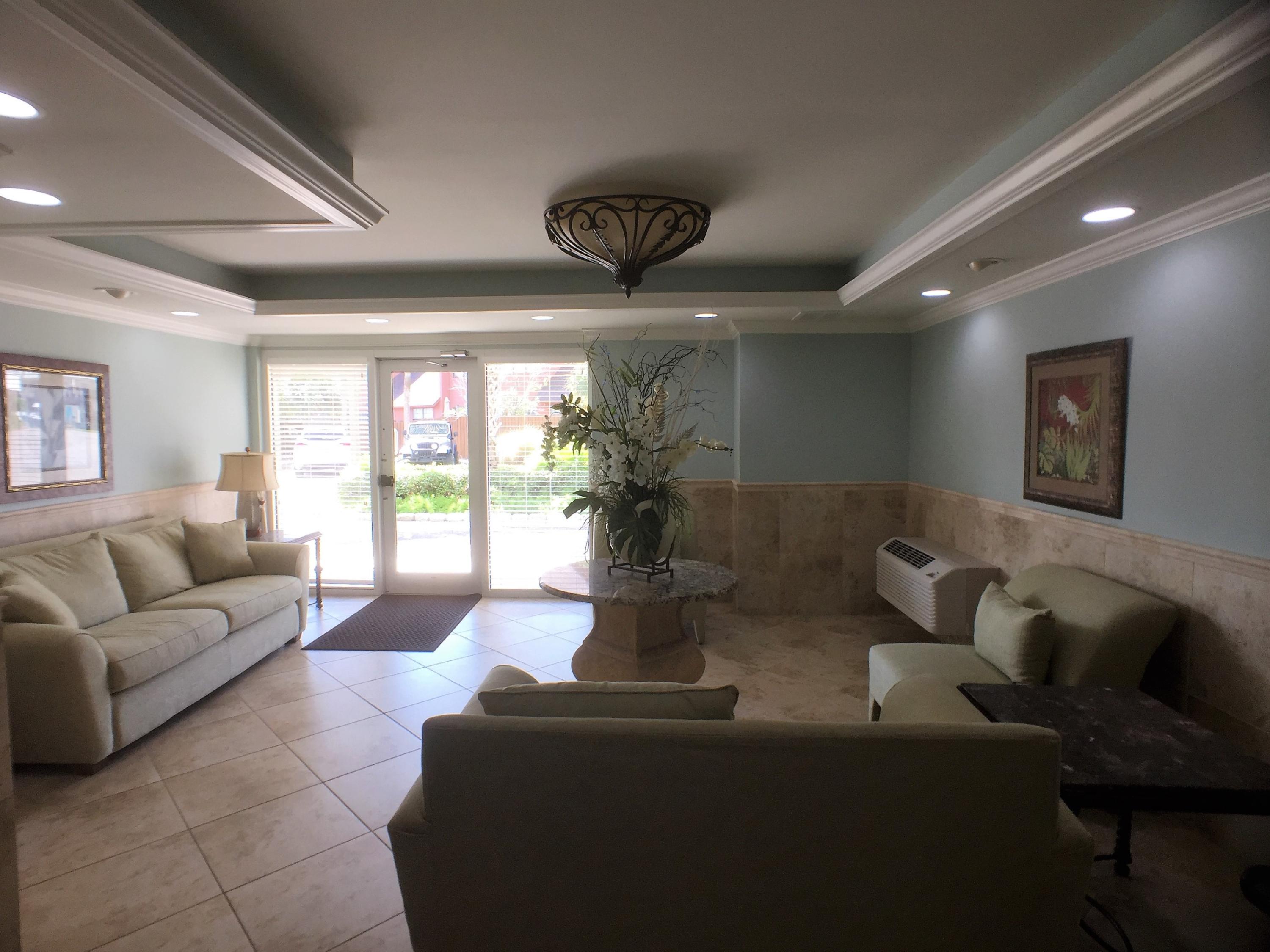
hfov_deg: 61.7
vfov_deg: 48.2
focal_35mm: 29
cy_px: 476
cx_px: 635
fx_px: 1064
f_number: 2.2
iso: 40
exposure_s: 1/120
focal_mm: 4.15
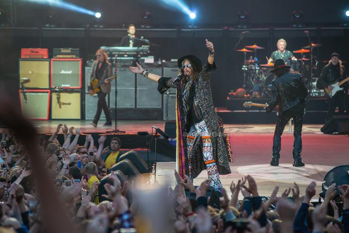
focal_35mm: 185
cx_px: 174
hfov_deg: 11.1
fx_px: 1794
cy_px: 116
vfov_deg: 7.4
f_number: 4.5
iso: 500
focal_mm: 185
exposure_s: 1/500
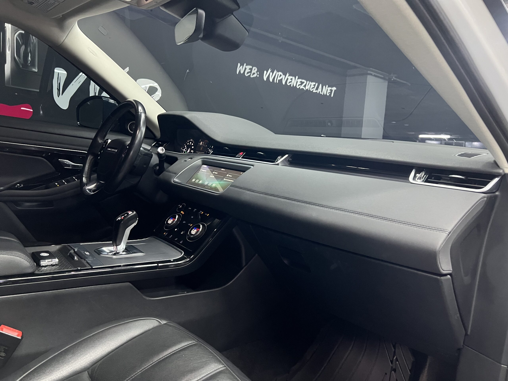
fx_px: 382
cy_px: 190
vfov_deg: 53.1
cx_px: 254
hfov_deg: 67.3
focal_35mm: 26
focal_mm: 5.7
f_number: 1.5
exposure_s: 1/40
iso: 640
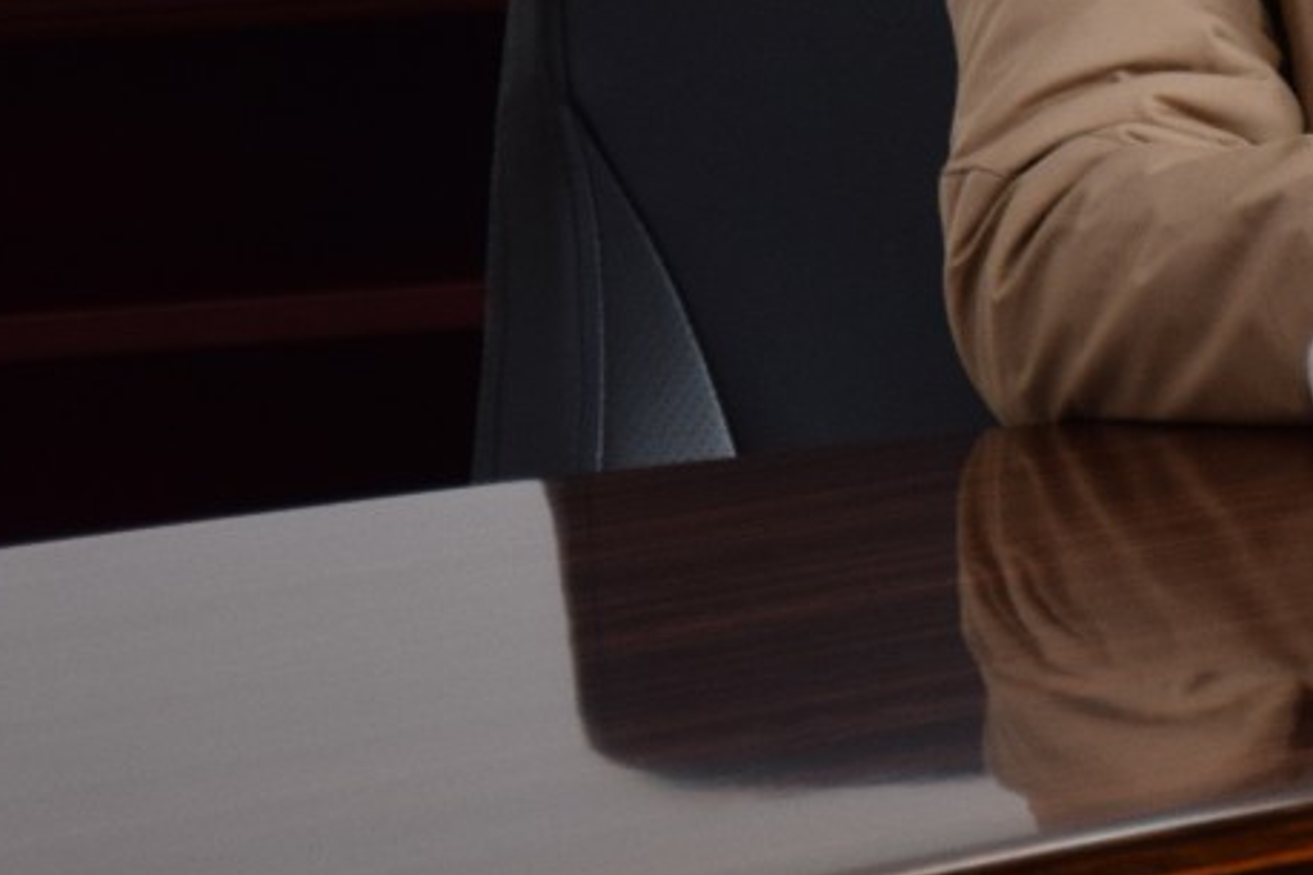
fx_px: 14287
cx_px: 1839
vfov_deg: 3.5
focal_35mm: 392
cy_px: -154
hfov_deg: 5.2
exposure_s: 1/60
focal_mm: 75
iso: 400
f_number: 5.3
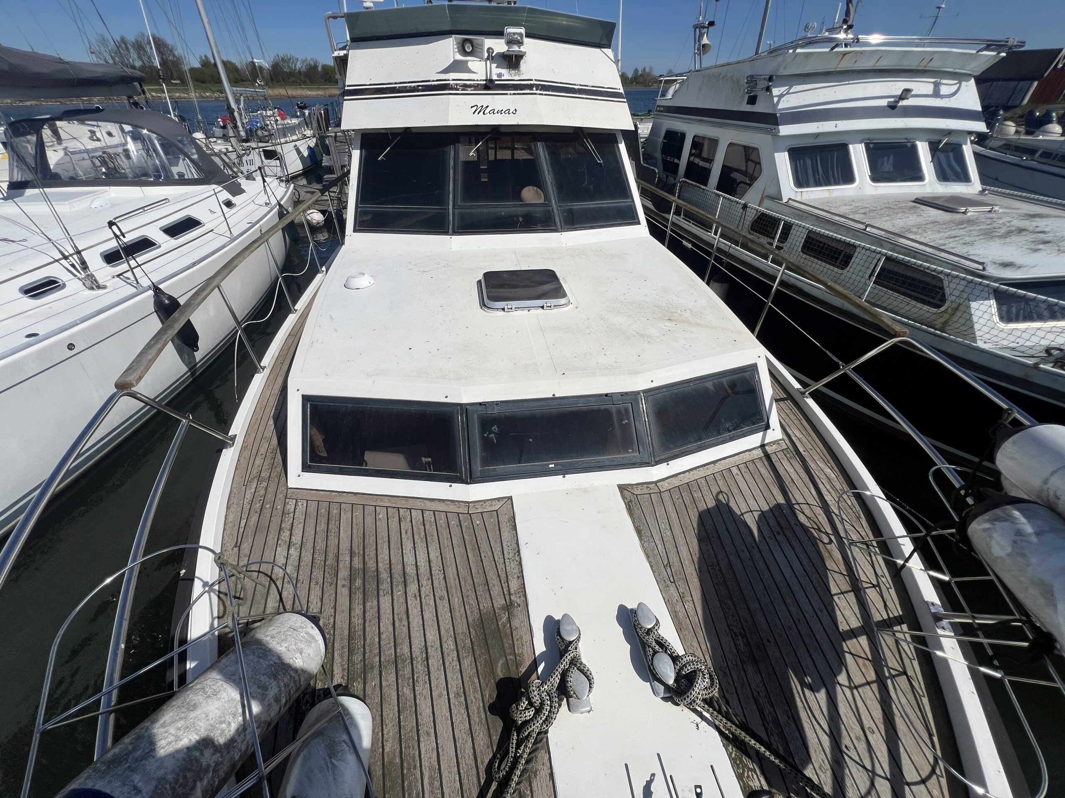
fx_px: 400
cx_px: 532
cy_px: 399
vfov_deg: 89.9
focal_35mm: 13
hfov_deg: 106.2
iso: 32
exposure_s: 1/5525
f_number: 1.8
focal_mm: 1.57
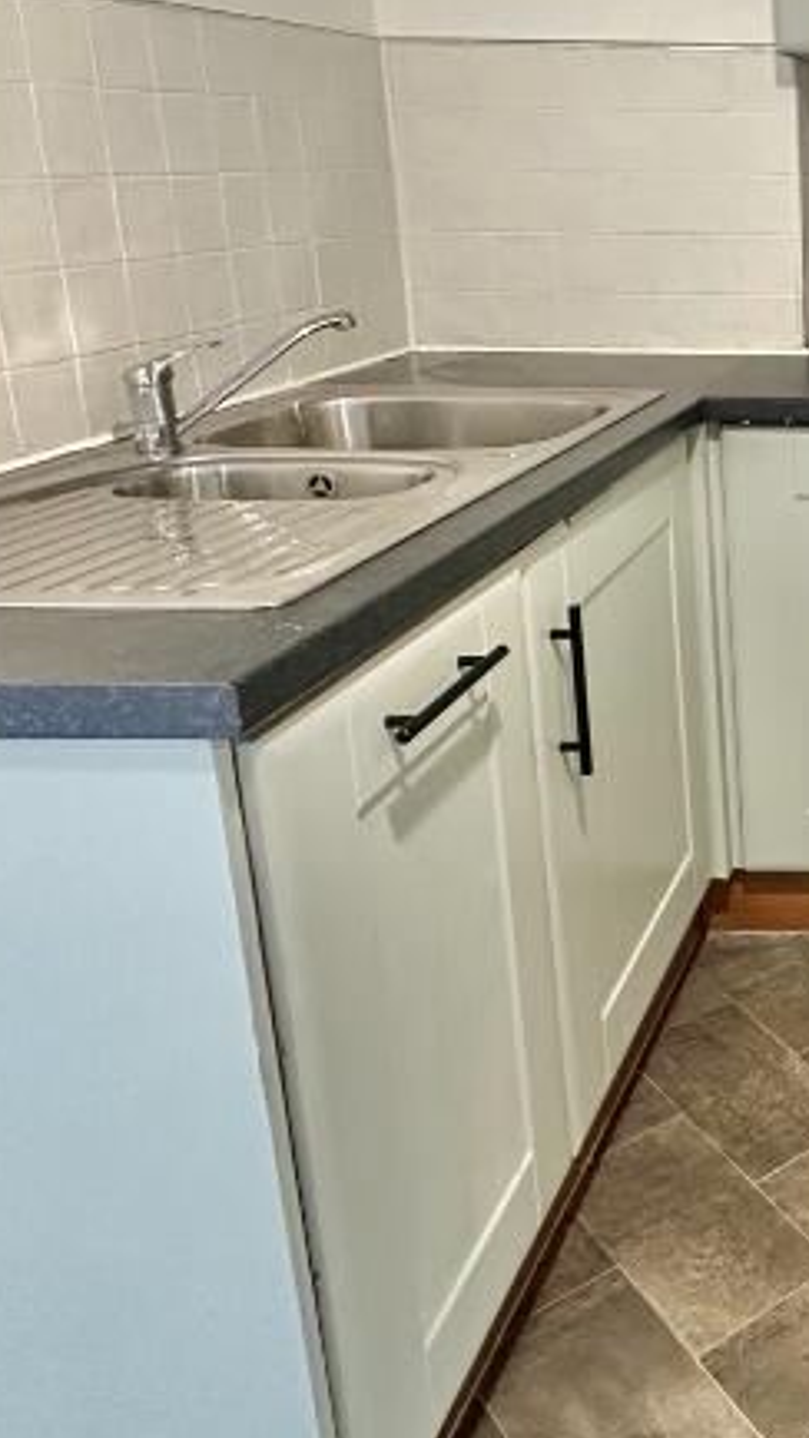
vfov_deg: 54.3
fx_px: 1373
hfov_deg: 26.4
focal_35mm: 36
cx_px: 1121
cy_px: 490
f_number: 2.2
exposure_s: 1/50
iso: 500
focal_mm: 2.22
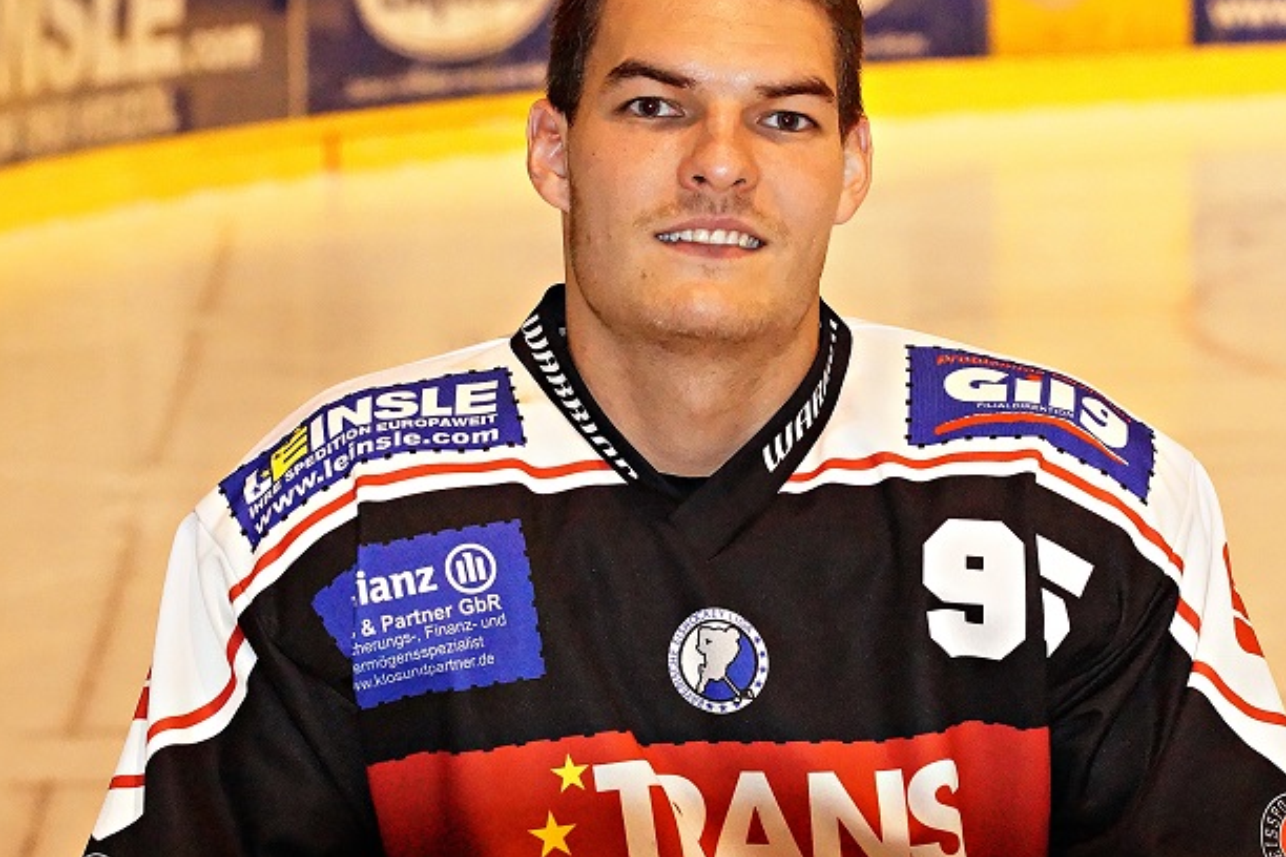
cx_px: 702
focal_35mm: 127
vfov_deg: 10.8
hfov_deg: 16.1
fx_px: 4536
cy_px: 377
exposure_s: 1/160
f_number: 5
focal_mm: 70
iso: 6400
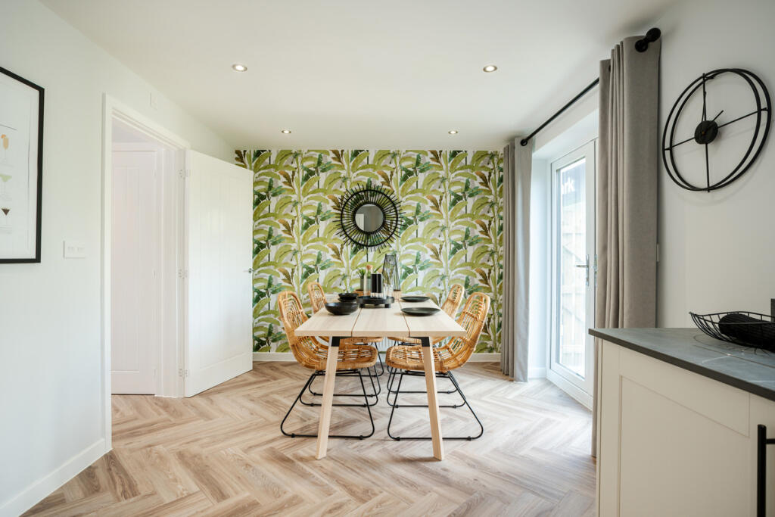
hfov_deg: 90.0
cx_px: 388
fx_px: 388
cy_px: 258
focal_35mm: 18
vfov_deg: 67.4
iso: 200
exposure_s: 1/10
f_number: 7.1
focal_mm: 18
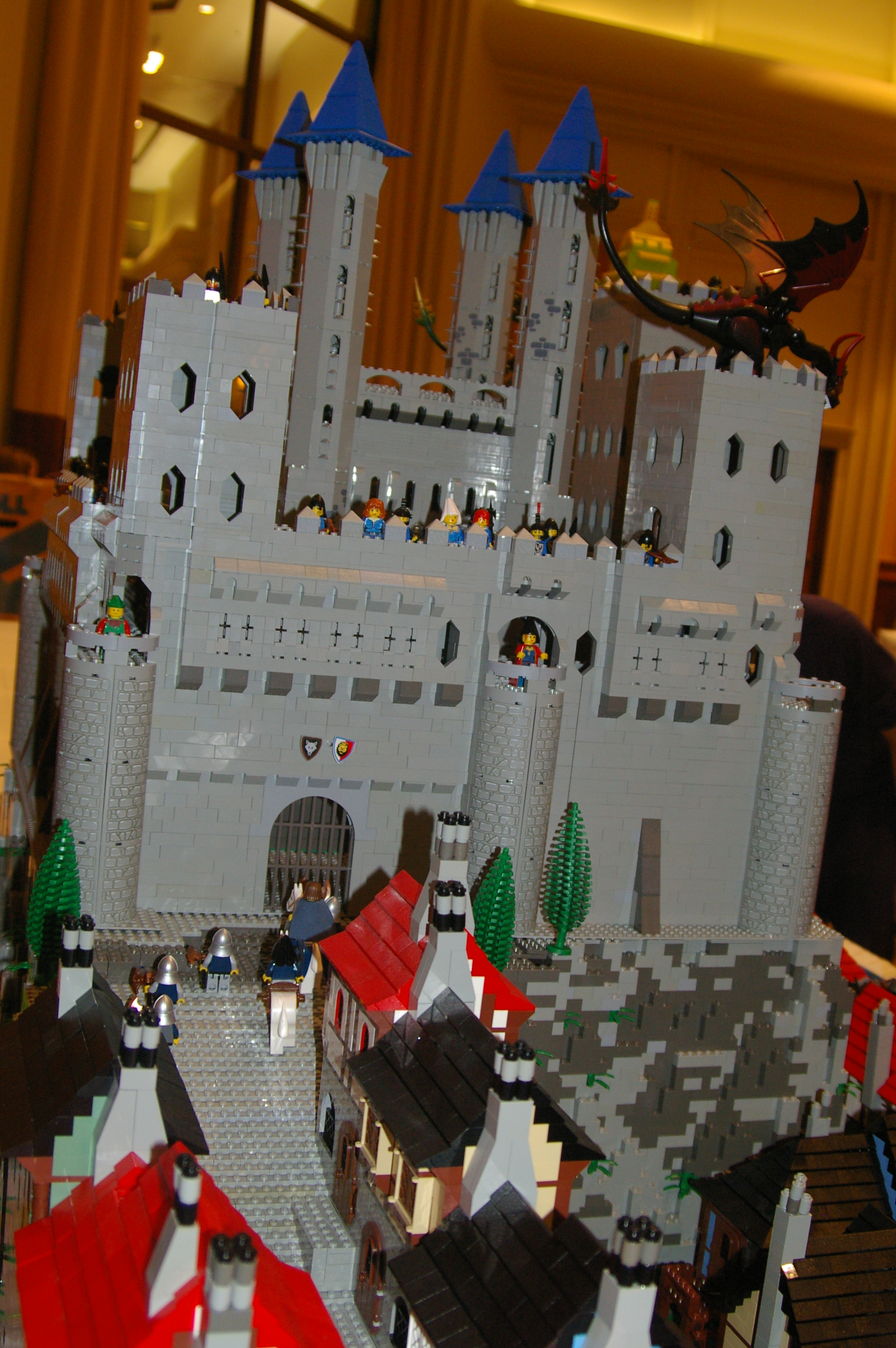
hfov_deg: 31.8
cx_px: 448
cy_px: 674
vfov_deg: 46.4
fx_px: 1571
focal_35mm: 42
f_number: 5.6
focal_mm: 28
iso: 800
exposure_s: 1/45
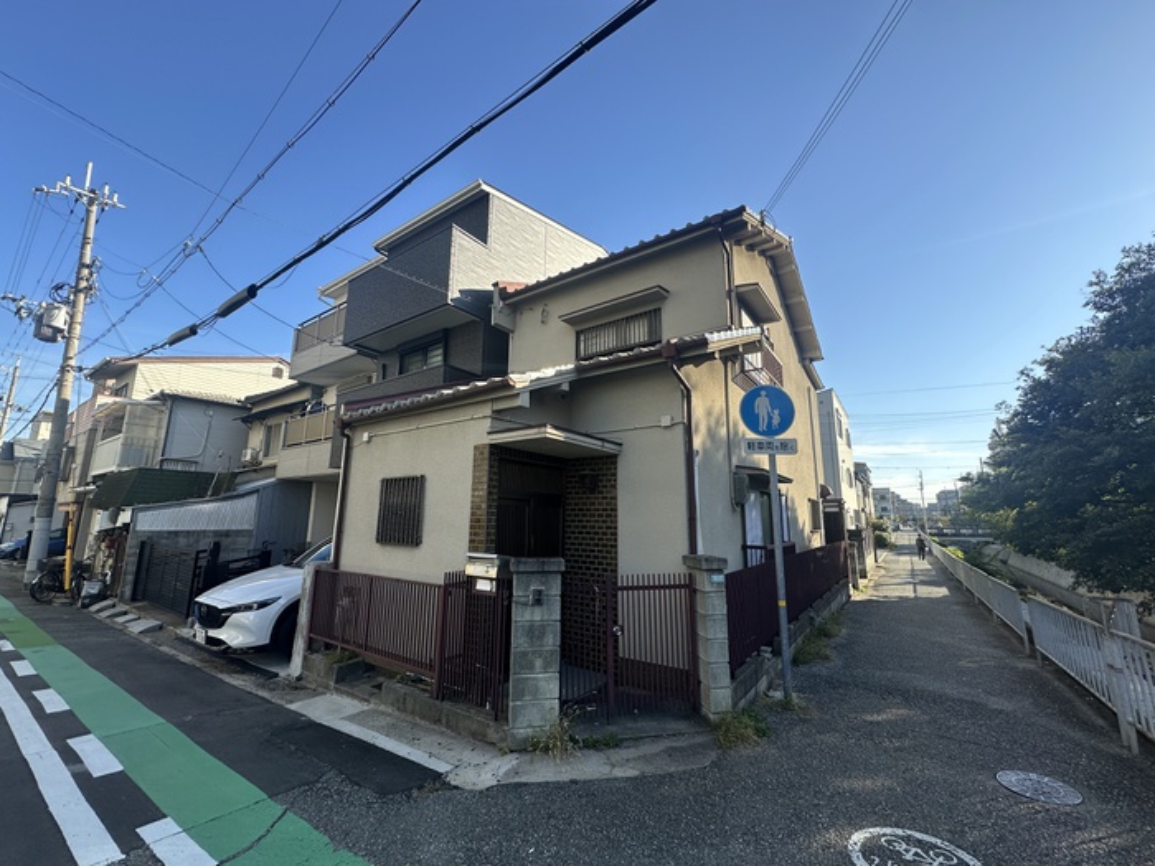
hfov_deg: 102.1
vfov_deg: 85.7
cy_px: 433
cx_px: 578
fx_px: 467
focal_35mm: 14
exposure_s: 1/785
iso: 40
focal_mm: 2.22
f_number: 2.2
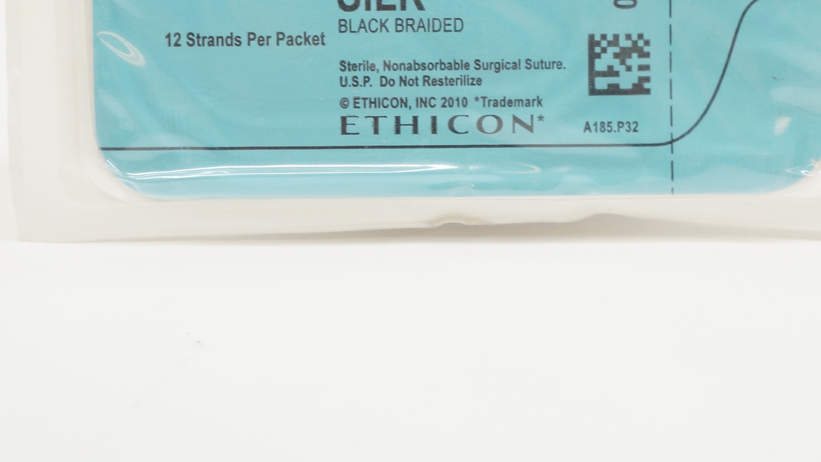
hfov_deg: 24.7
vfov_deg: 13.8
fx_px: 1871
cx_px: 519
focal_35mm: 86
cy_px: -19
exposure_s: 1/40
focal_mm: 31
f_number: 7.1
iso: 400
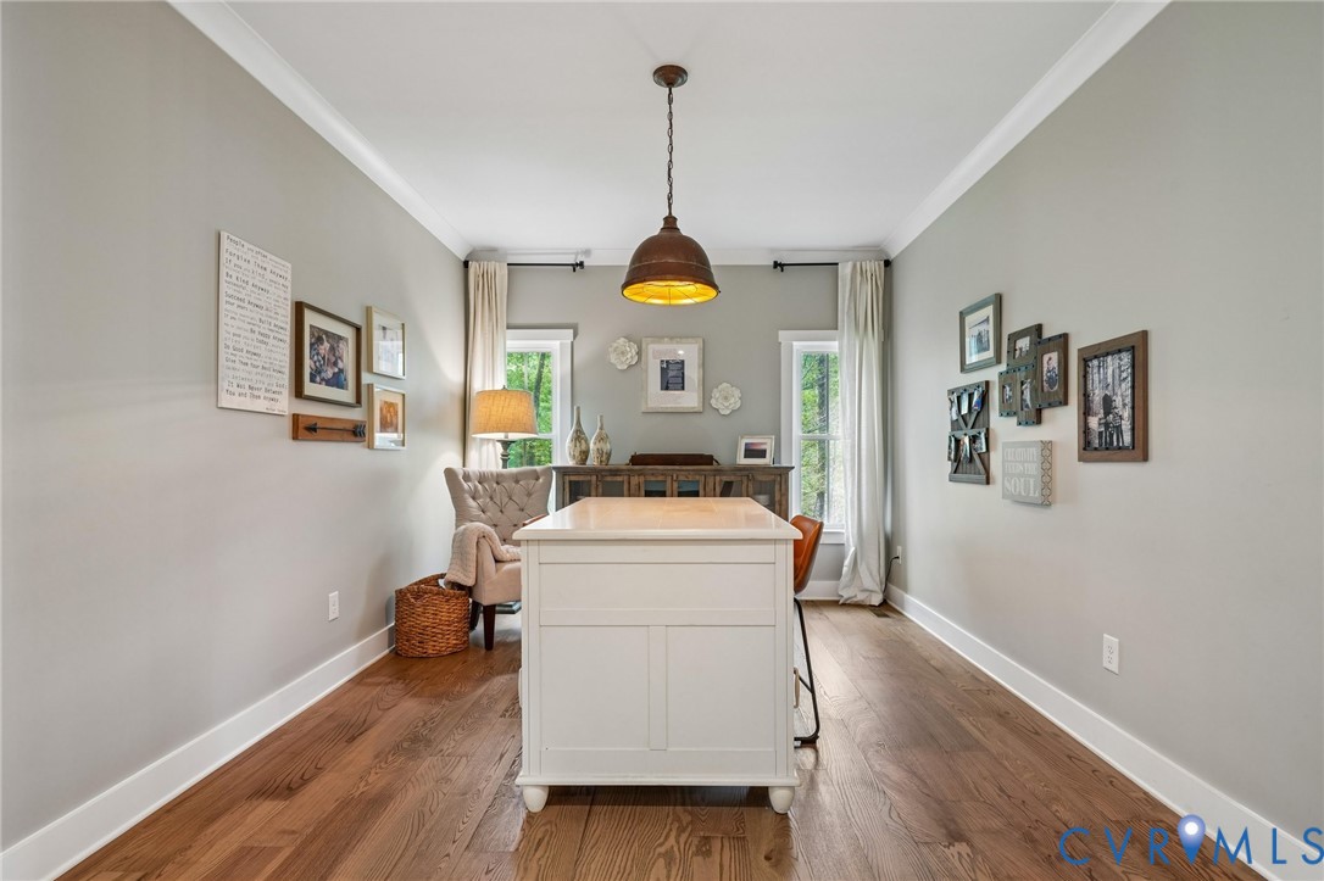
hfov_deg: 93.3
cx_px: 662
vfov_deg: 70.4
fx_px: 625
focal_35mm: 17
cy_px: 440
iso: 200
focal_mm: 17
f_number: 8
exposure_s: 1/3.33
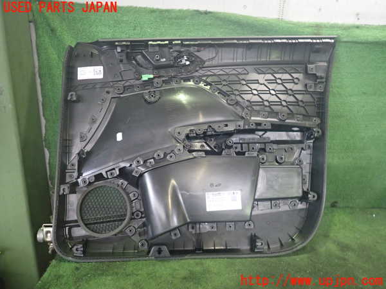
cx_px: 193
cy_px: 144
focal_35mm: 25
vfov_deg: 54.9
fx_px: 279
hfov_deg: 69.4
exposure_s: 1/30
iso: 500
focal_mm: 4.5
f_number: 2
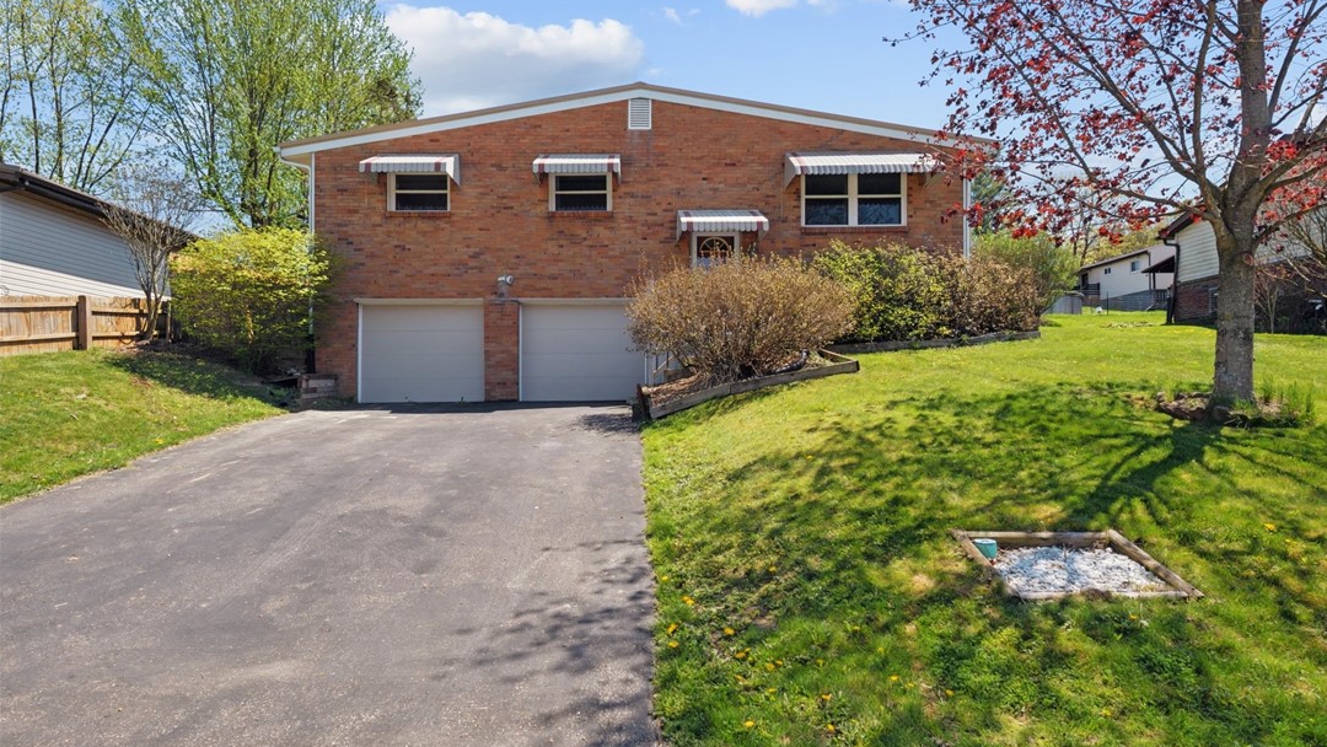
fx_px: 704
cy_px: 404
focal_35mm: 20
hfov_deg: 86.6
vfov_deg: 55.8
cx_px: 665
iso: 50
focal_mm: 19
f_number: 11
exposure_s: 1/320
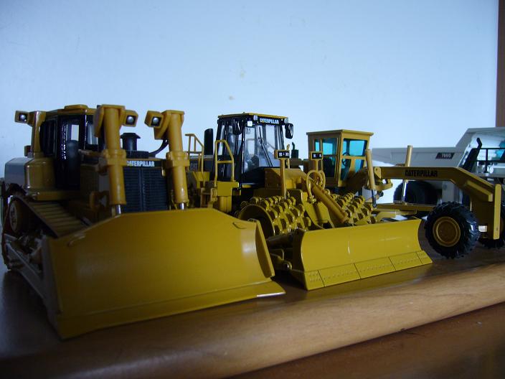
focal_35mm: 35
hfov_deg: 52.6
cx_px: 252
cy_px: 190
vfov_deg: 40.7
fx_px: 511
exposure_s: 1/15
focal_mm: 5.8
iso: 125
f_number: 2.8
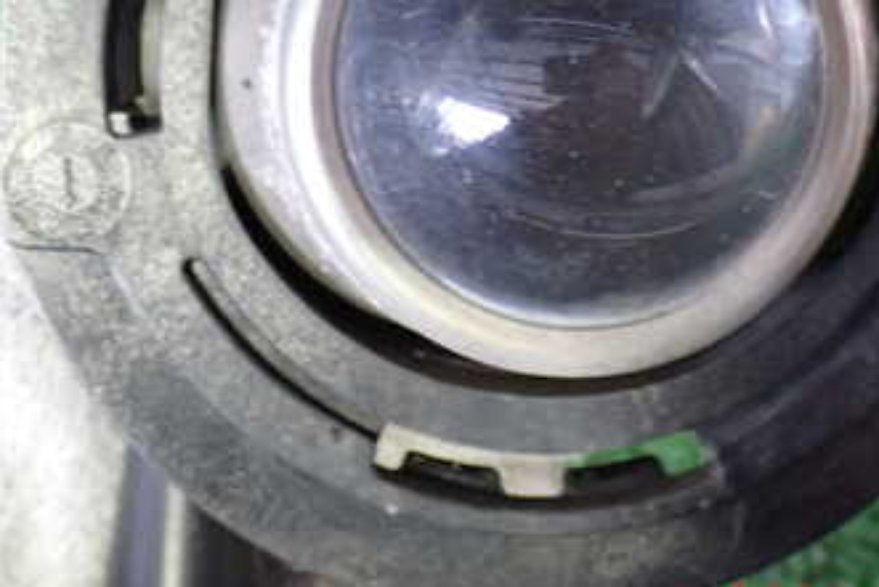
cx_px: 536
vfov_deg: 16.2
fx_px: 2027
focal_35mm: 83
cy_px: 45
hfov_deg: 24.4
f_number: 2.9
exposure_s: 1/25
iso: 800
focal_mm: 7.84
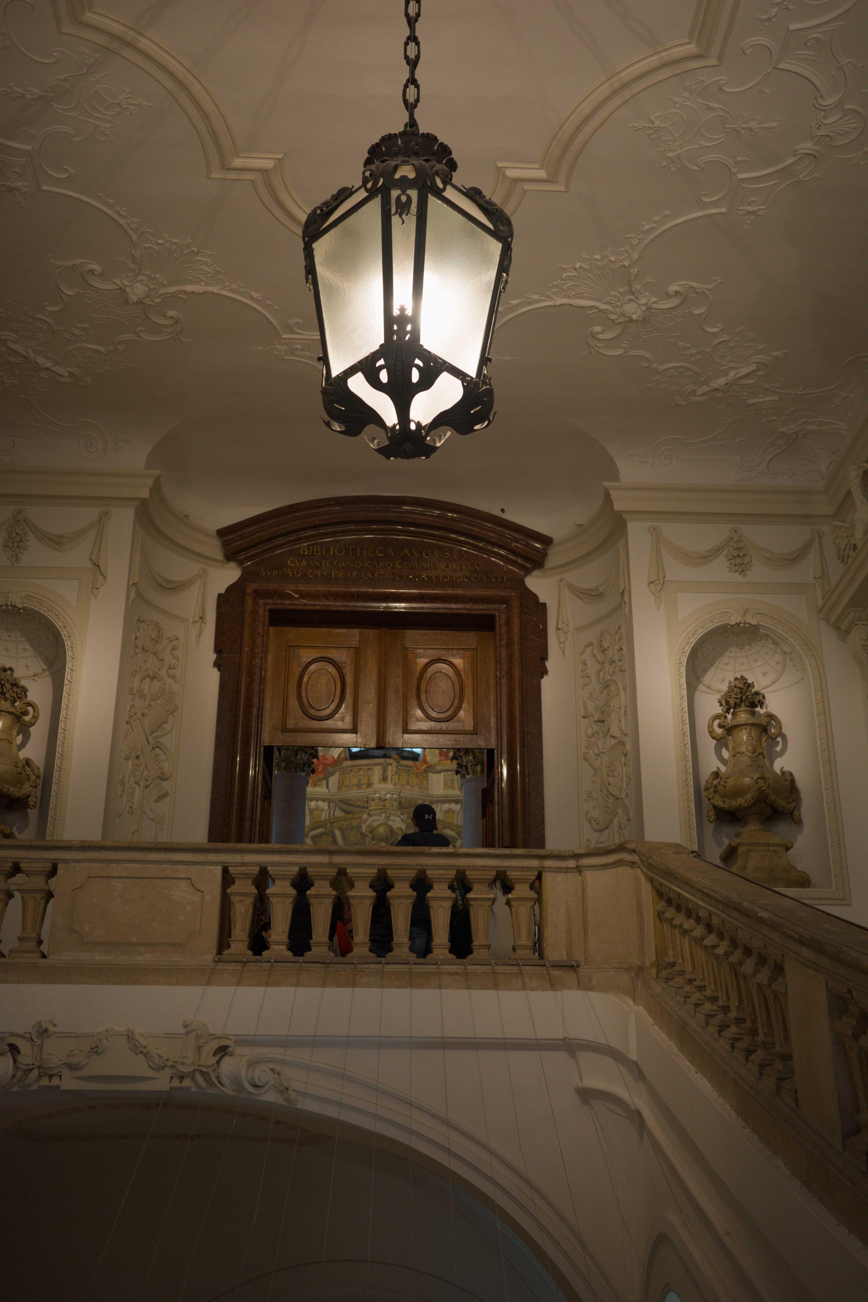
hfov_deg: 33.4
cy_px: 651
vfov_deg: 48.5
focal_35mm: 40
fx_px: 1447
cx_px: 434
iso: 800
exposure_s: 1/125
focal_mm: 26
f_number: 2.8
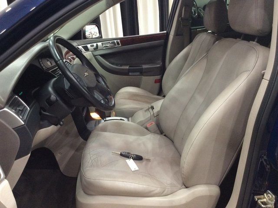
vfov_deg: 44.1
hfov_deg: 56.9
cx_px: 139
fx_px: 257
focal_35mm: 32
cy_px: 104
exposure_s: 1/24
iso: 125
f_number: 2.4
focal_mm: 3.3
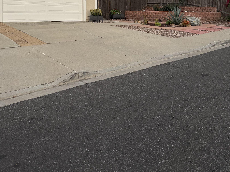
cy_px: 24
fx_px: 226
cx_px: 121
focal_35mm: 34
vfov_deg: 39.4
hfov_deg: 53.9
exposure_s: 1/141
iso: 50
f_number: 1.78
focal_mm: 6.76
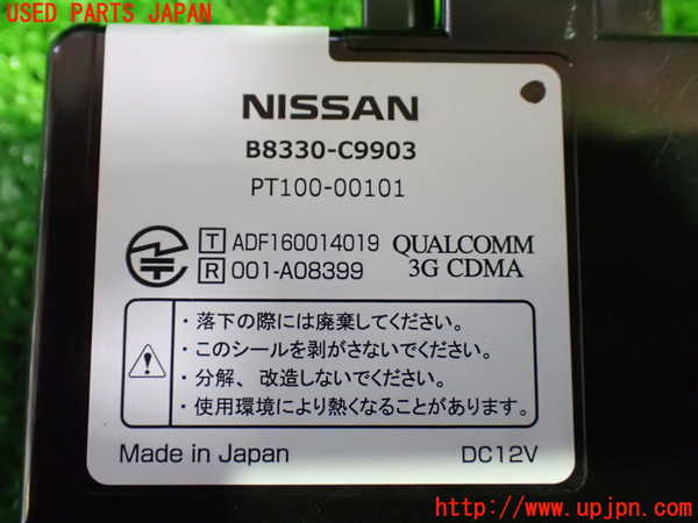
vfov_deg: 35.1
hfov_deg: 45.8
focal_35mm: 41
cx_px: 349
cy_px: 262
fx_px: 827
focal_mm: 7.31
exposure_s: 1/30
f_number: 2.8
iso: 1600
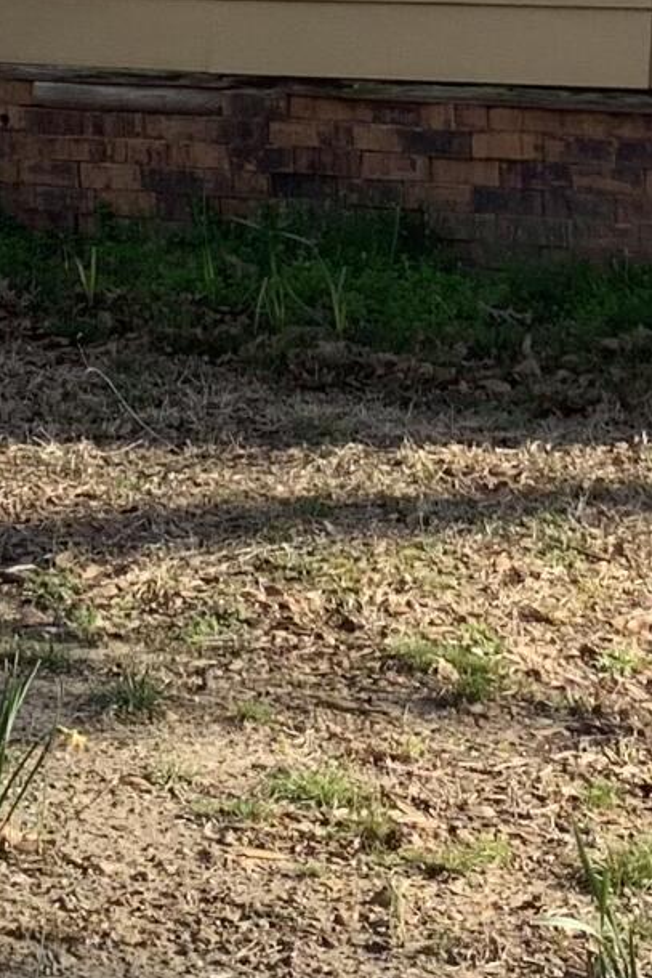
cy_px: -240
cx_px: 237
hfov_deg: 10.3
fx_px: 3611
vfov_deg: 14.8
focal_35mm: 133
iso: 25
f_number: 1.8
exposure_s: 1/664
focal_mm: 4.25
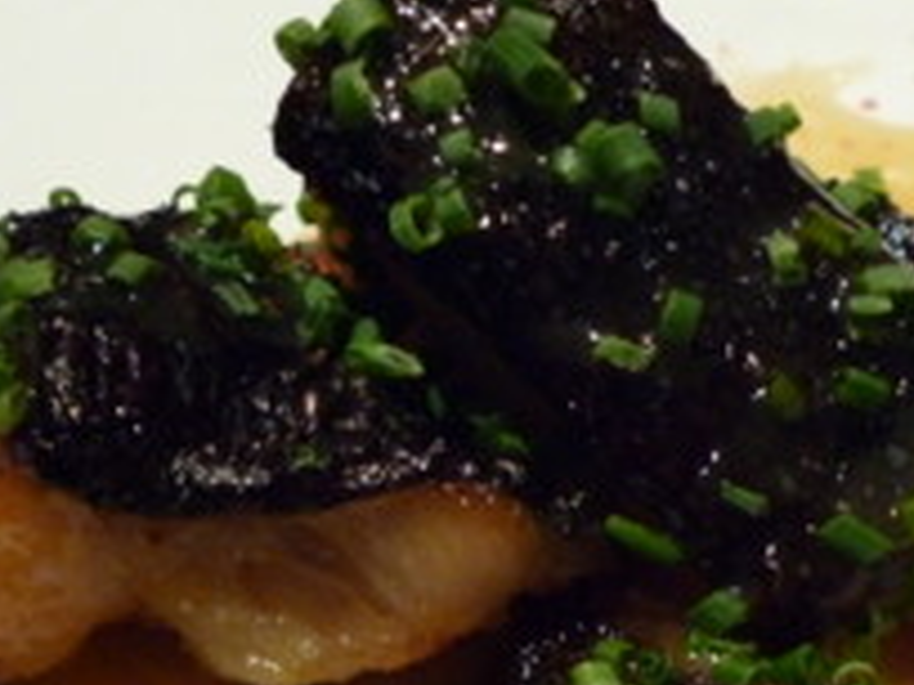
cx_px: 569
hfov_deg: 29.3
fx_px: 1743
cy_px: 604
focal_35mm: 66
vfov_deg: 21.8
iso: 500
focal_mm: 5
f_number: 3.1
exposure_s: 1/30
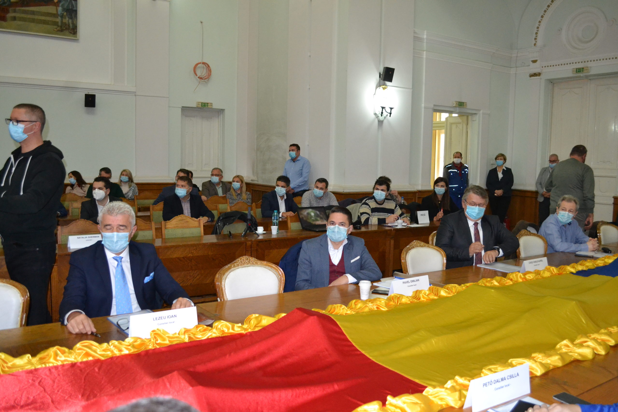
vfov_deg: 43.6
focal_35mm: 30
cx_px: 309
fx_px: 515
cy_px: 206
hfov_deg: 61.9
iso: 2500
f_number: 3.8
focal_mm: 20
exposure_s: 1/60
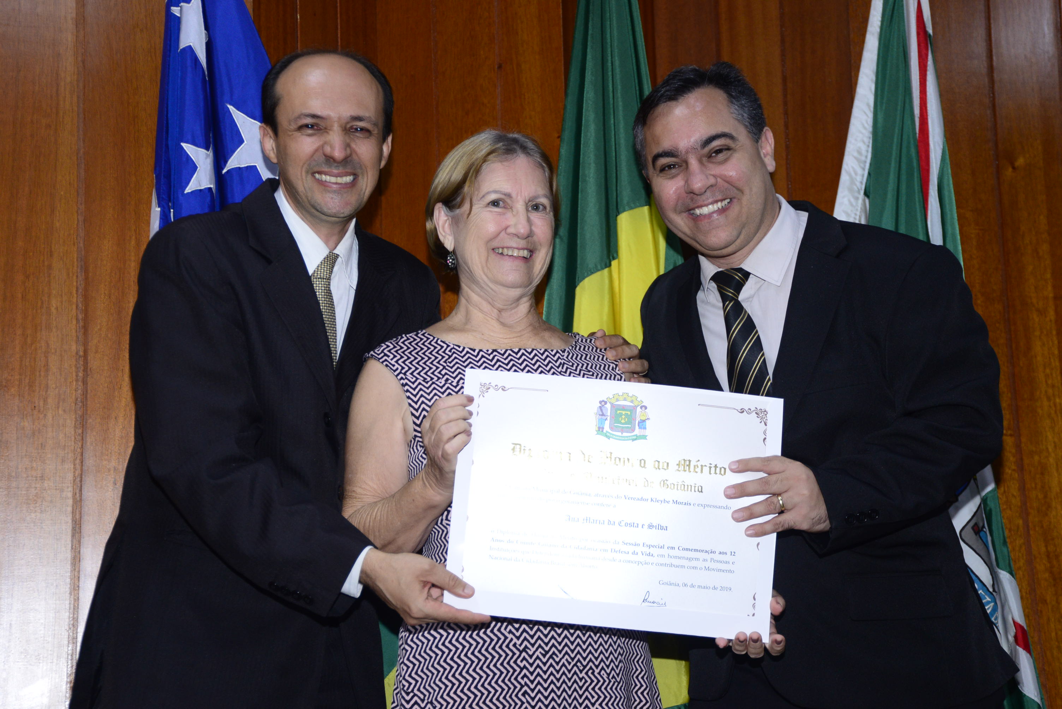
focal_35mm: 65
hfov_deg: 30.9
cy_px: 354
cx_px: 531
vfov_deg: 20.9
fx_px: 1918
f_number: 5
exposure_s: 1/125
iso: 1600
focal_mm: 65
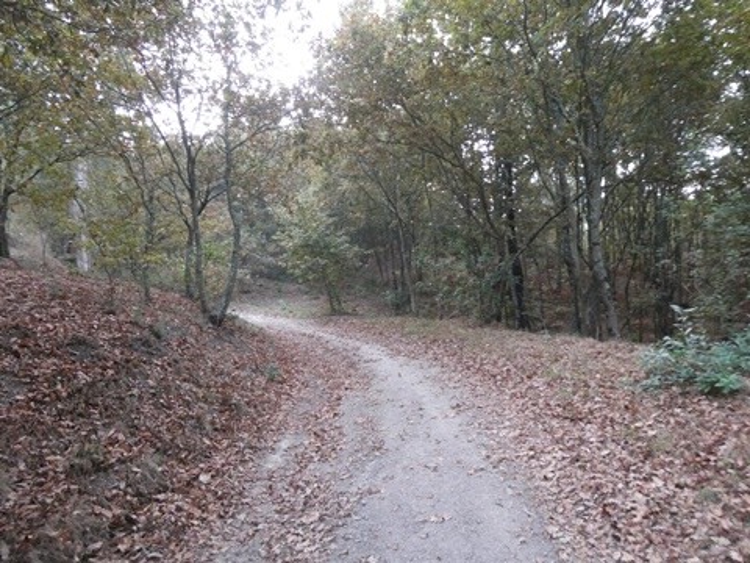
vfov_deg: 56.8
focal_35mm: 24
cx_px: 375
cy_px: 282
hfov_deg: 71.6
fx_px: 520
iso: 400
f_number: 3.3
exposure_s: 1/60
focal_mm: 4.3
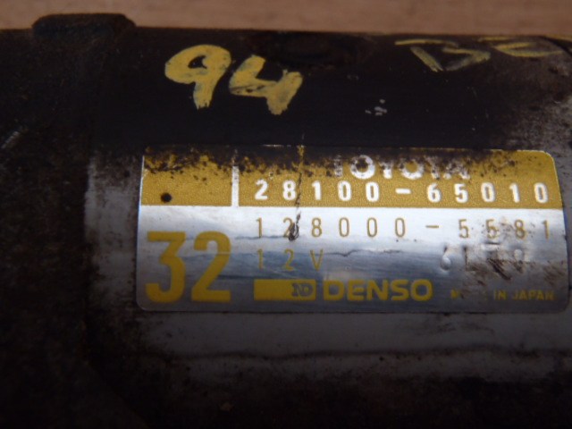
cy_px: 214
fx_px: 611
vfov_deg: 38.7
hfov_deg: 50.1
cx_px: 286
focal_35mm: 37
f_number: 4.7
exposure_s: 1/5
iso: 200
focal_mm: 6.64
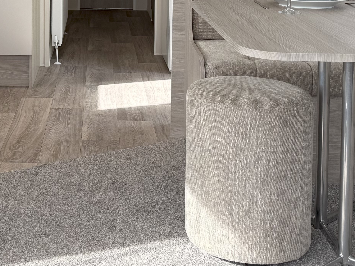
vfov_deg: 18.8
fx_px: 759
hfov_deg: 26.0
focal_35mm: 74
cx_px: 84
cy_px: -51
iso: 80
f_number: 1.78
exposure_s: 1/589
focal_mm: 6.76
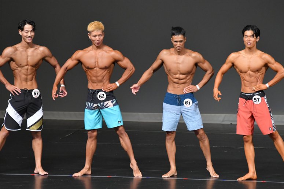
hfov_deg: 6.5
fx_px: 2484
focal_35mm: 315
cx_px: 142
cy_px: 94
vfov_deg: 4.4
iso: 4000
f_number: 5.6
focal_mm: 210
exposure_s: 1/400
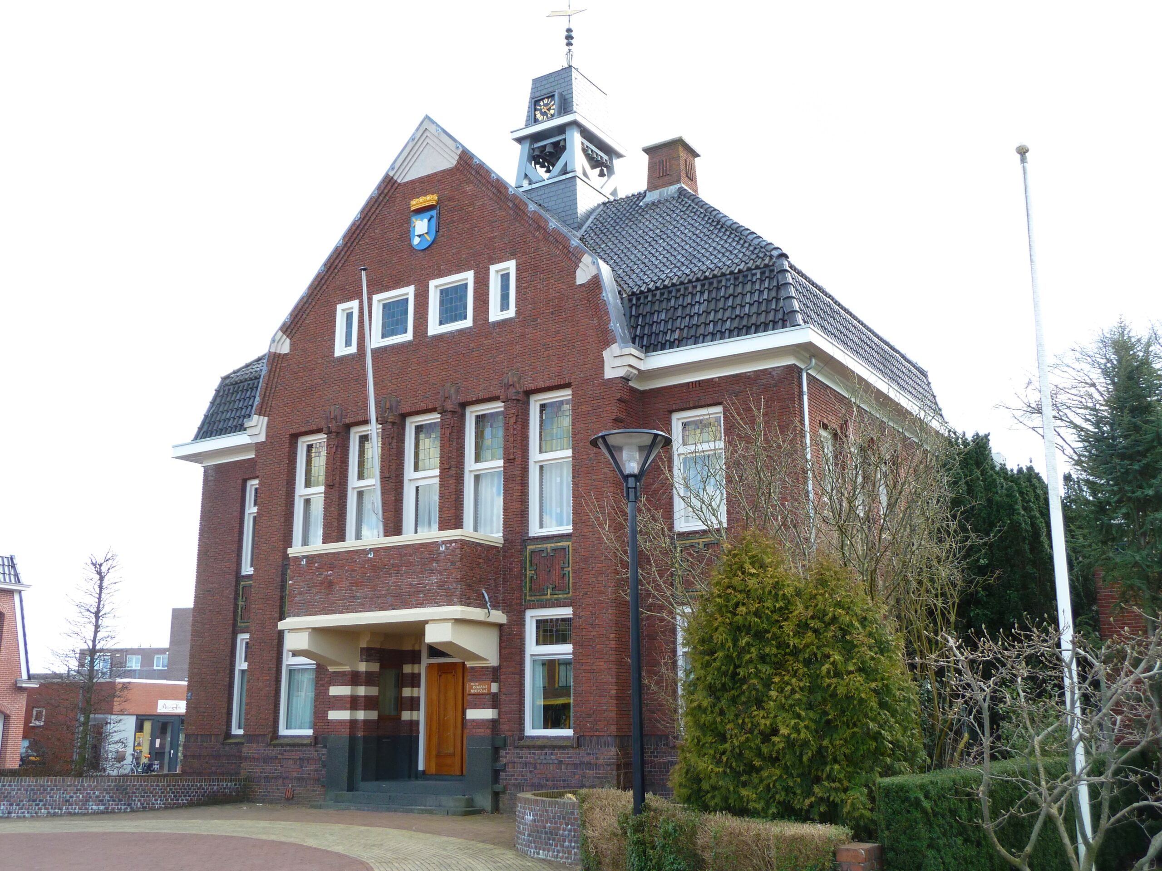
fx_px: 1175
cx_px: 581
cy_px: 436
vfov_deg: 40.7
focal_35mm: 35
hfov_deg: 52.6
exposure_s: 1/125
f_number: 4
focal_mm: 5.7
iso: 100
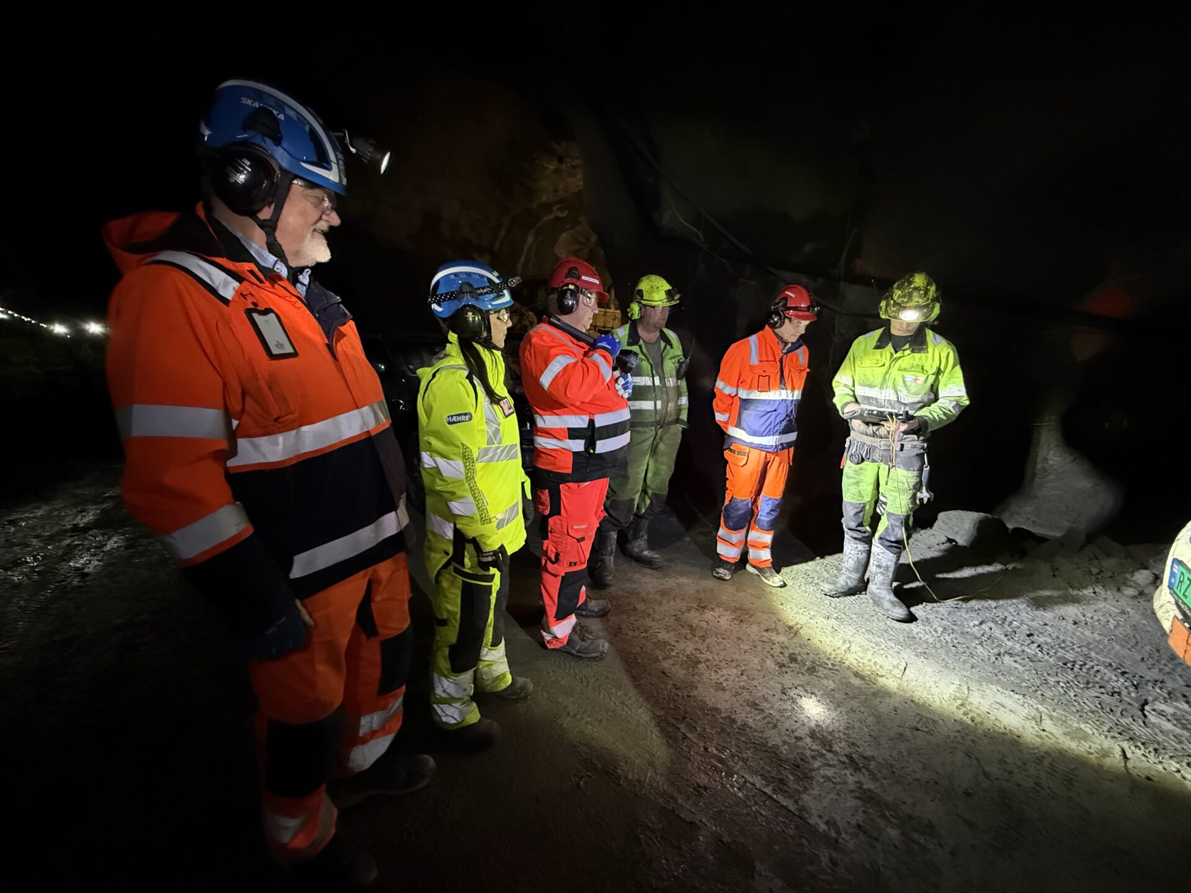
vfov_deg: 85.7
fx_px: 482
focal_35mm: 14
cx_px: 596
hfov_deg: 102.1
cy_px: 446
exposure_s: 1/52
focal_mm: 2.22
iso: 1250
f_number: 2.2
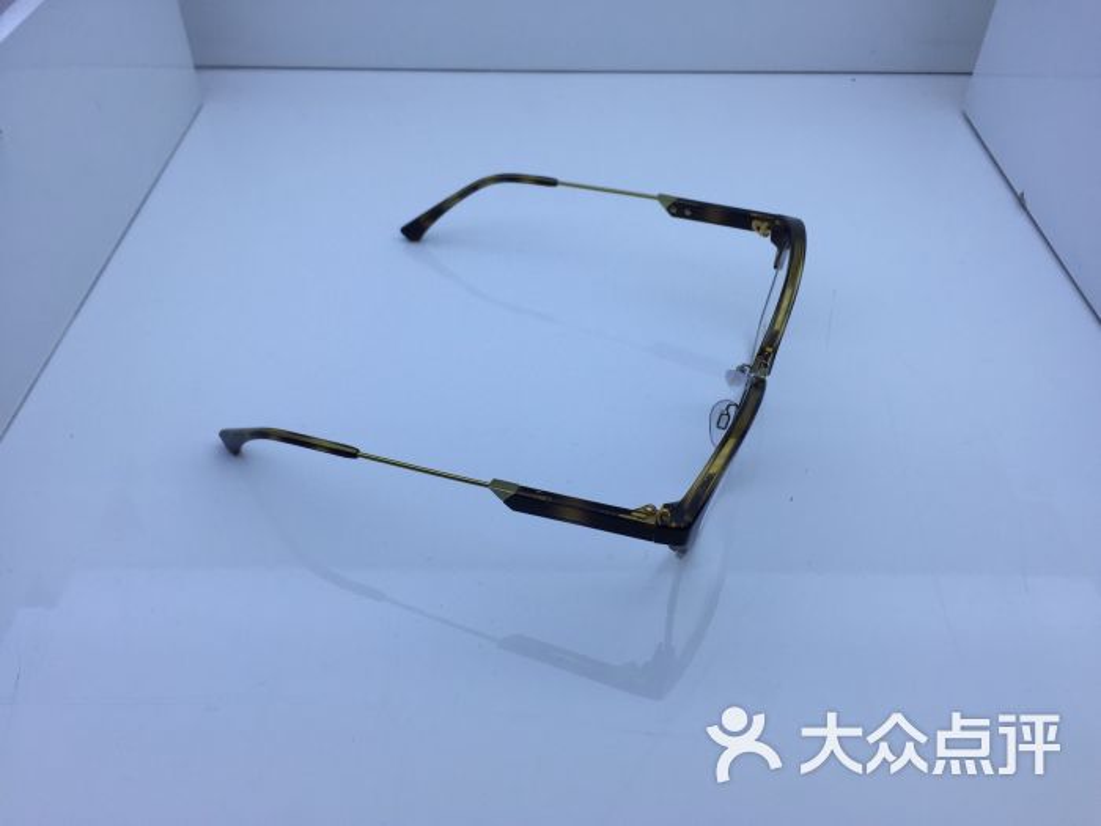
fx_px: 922
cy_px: 413
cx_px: 550
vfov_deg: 48.2
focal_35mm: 29
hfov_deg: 61.7
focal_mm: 4.15
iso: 32
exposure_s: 1/391
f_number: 2.2
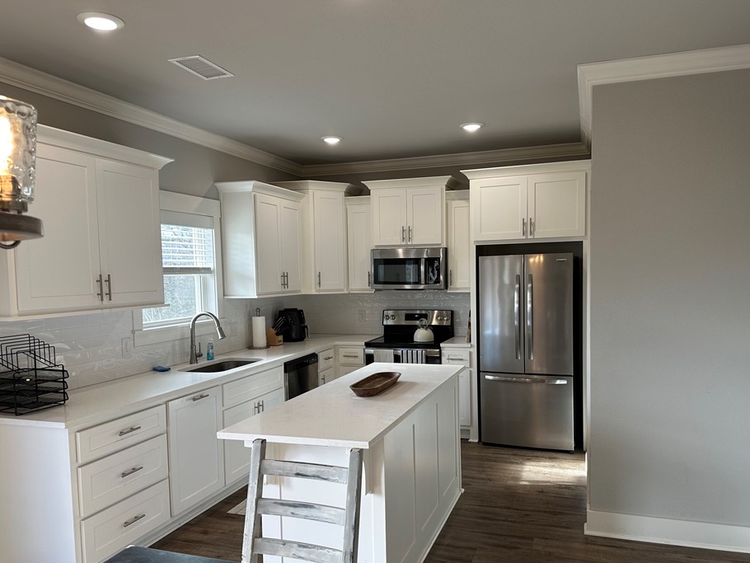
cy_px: 312
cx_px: 396
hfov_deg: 65.3
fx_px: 585
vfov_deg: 51.3
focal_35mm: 27
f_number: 1.78
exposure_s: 1/120
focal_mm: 6.86
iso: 64
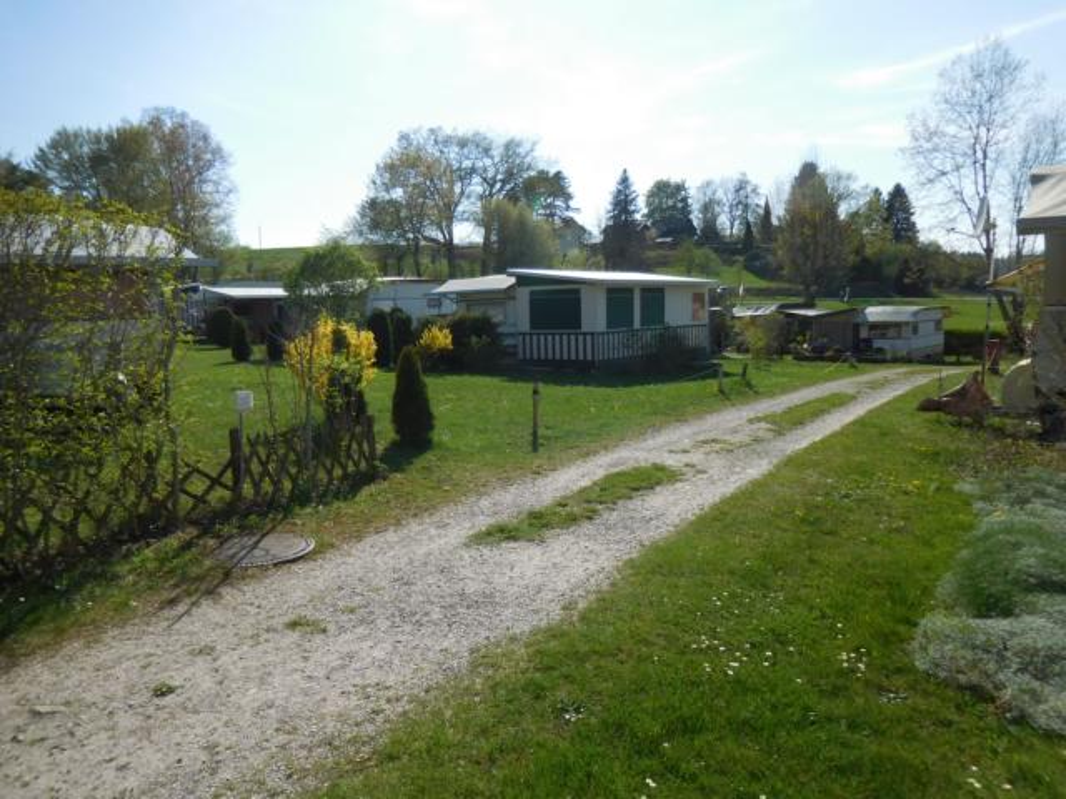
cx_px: 533
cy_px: 400
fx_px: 770
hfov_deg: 69.4
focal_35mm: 25
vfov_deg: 54.9
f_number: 3.3
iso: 125
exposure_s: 1/1250
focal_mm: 4.5
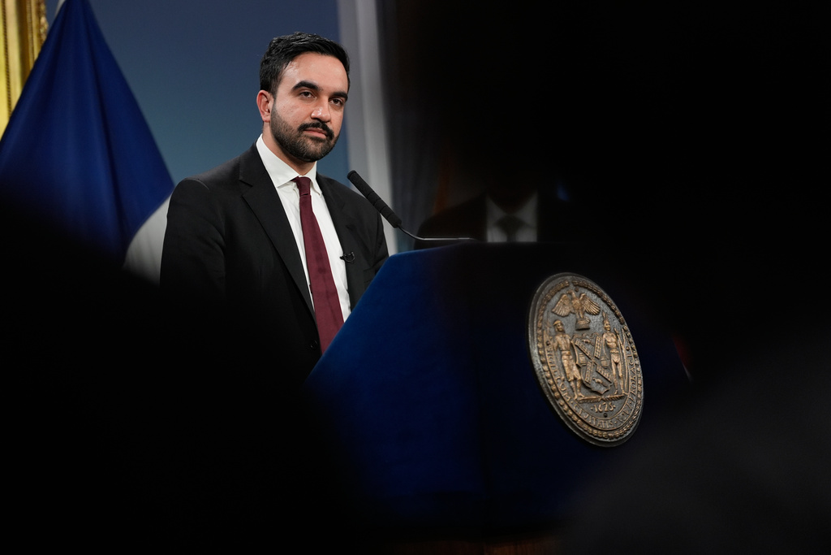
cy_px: 278
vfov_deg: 13.2
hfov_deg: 19.6
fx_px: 2401
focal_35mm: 104
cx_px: 416
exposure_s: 1/350
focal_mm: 104
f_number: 2.8
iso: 1600
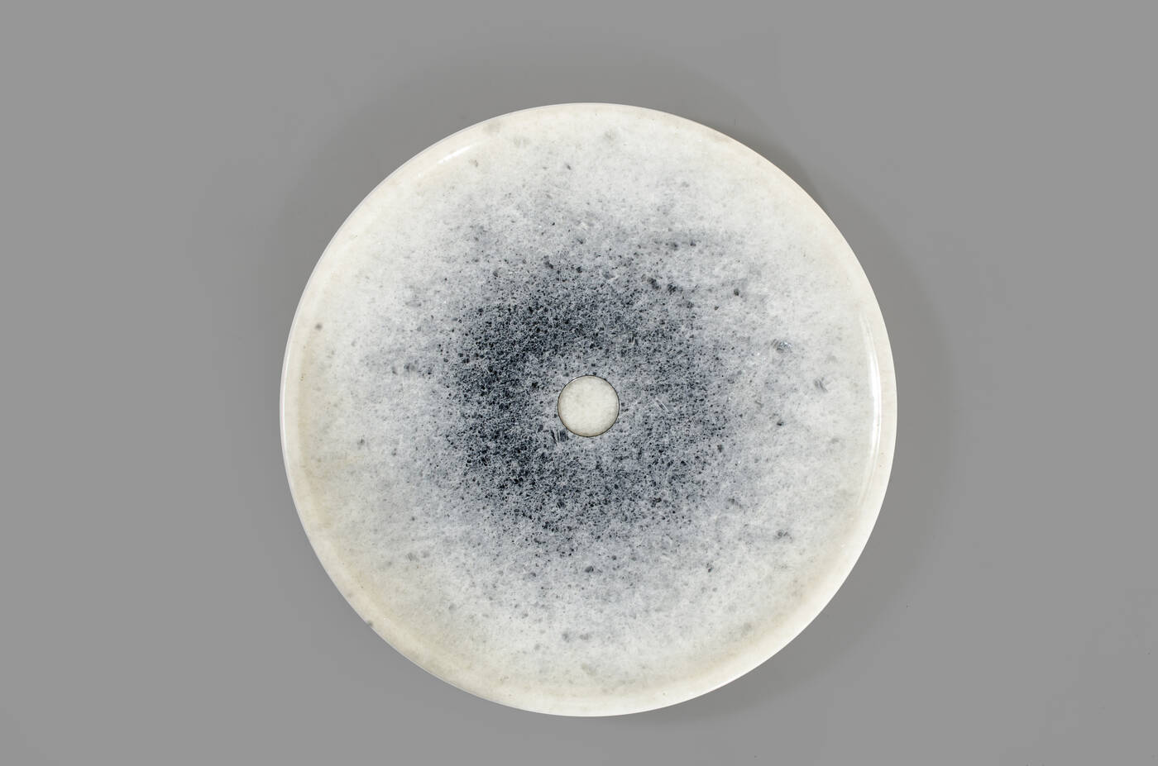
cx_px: 579
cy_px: 383
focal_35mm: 52
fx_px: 1685
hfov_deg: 37.9
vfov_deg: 25.6
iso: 100
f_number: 16
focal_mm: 35
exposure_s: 1/200
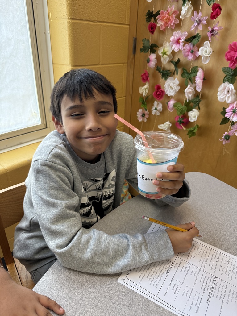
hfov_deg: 56.8
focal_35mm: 24
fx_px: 219
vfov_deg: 71.6
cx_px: 118
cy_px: 158
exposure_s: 1/185
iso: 200
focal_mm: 6.76
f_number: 1.78
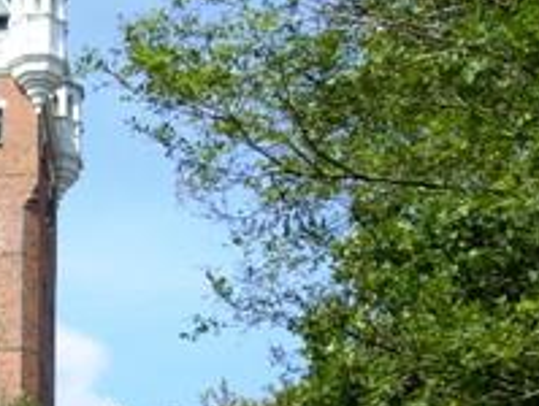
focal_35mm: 122
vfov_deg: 12.0
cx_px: -16
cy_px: 420
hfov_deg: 15.8
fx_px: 1903
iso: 50
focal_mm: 6.2
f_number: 4.3
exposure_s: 1/250
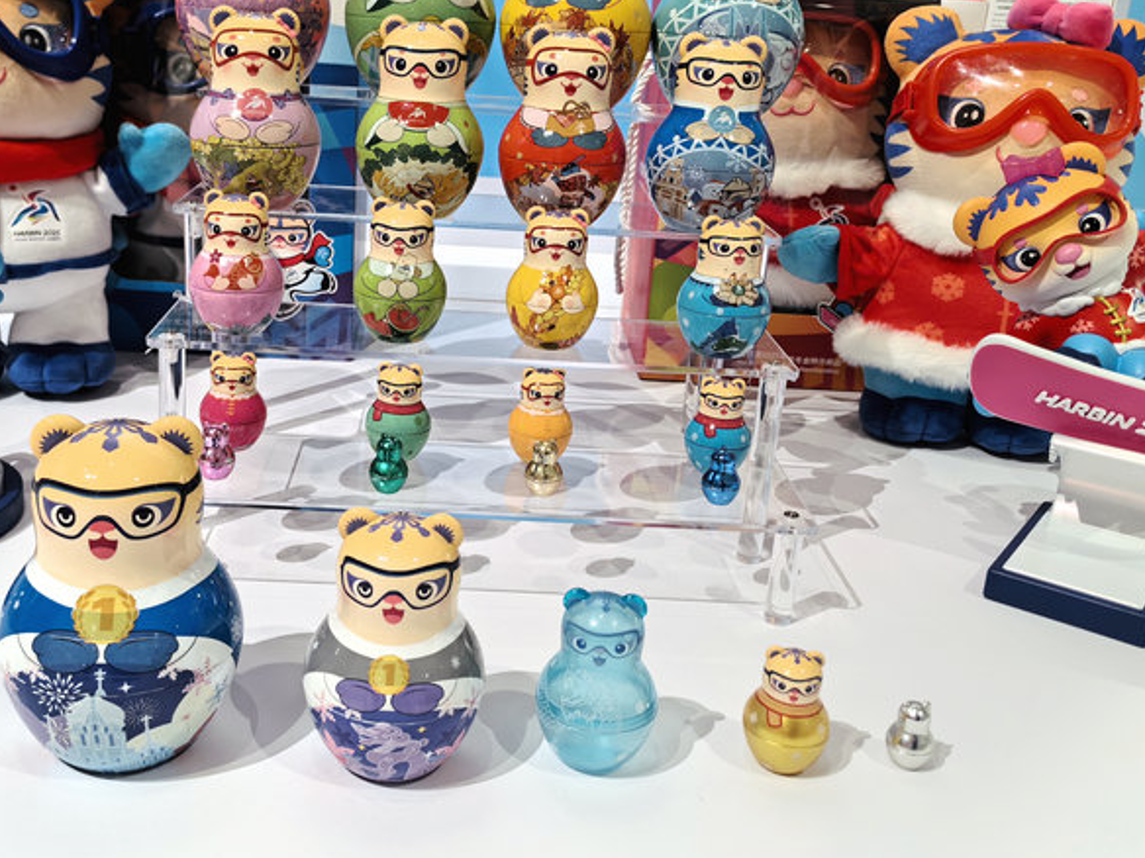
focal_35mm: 37
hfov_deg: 49.9
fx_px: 1224
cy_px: 358
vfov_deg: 38.6
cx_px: 476
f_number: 2
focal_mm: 5.75
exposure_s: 1/100
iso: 200
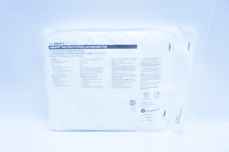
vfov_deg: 38.3
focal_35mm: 34
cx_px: 114
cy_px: 76
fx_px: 219
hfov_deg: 55.2
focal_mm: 23
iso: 800
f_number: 4.5
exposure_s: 1/200
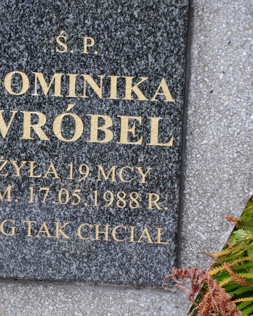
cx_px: 55
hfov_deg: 5.4
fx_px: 2684
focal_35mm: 287
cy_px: 158
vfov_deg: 6.7
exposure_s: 1/100
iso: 320
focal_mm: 135
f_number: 7.1
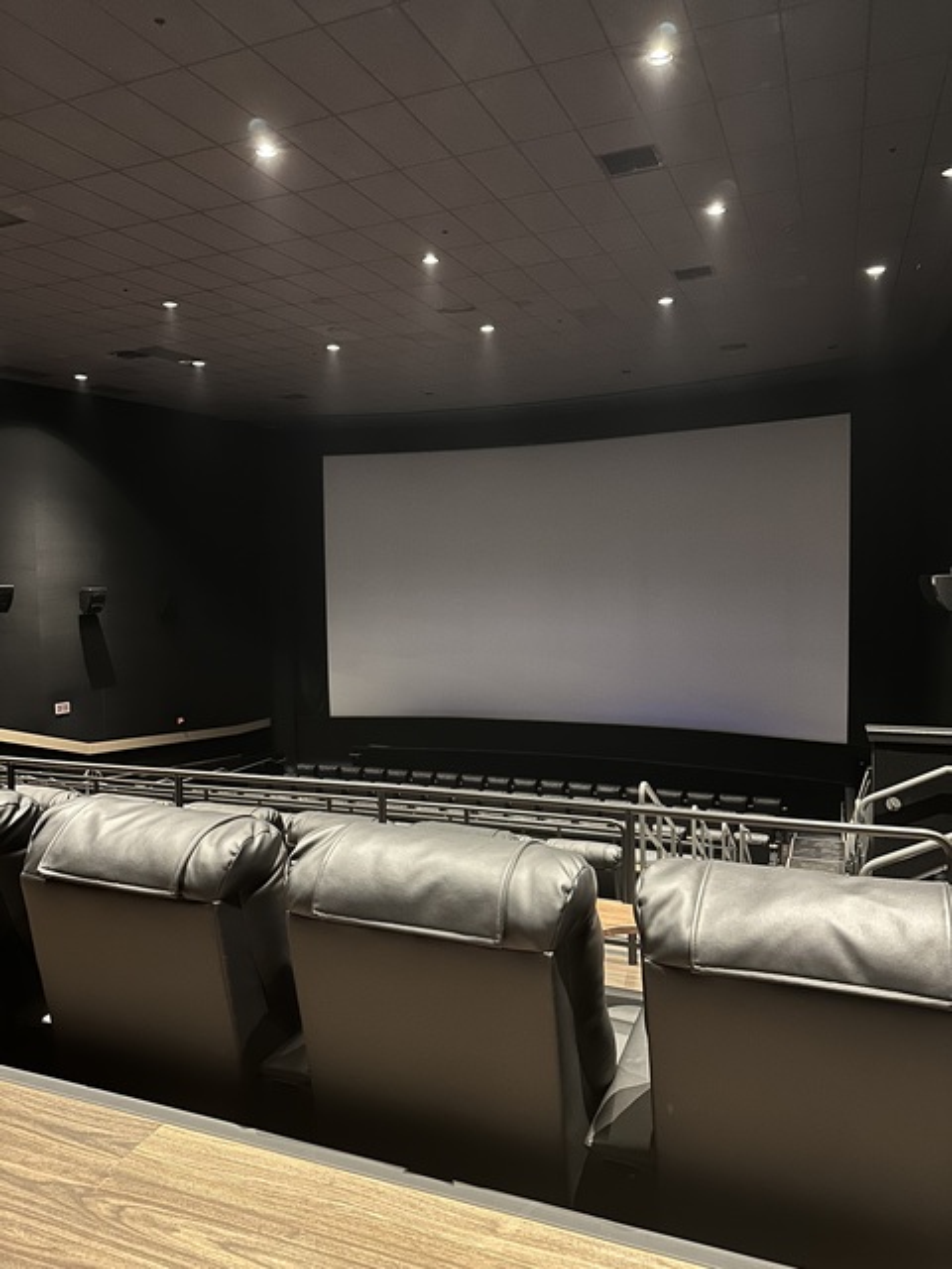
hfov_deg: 56.8
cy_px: 634
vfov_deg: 71.6
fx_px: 880
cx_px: 476
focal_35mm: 24
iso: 1000
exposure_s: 1/12
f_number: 1.78
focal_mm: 6.86
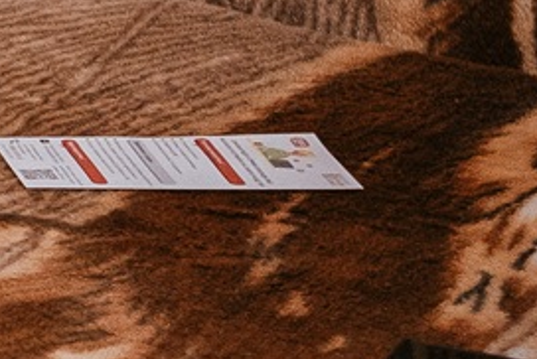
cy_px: -234
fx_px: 3838
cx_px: -730
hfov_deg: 7.5
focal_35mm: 257
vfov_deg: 5.3
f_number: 1.4
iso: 500
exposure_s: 1/125
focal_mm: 23
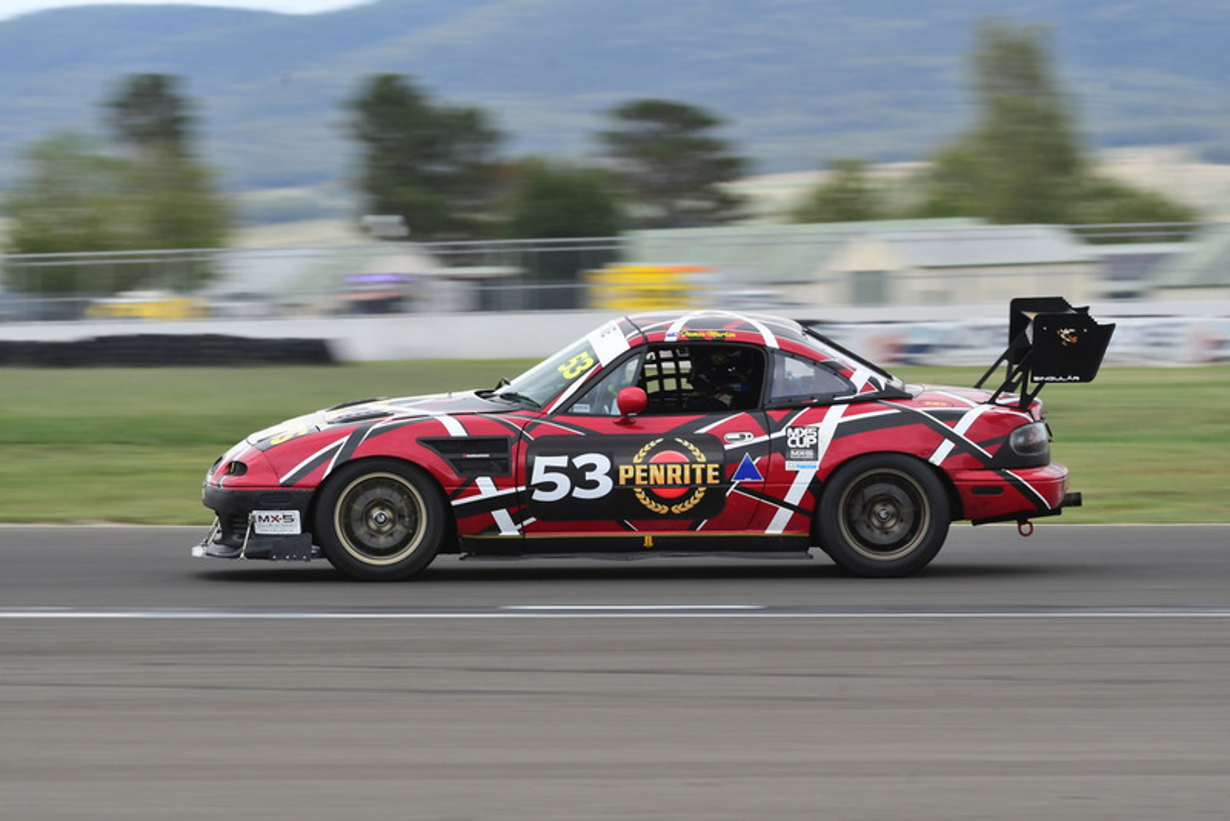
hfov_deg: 6.9
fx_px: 10253
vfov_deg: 4.6
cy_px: 410
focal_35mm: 300
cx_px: 615
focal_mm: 200
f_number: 11
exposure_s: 1/200
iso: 400
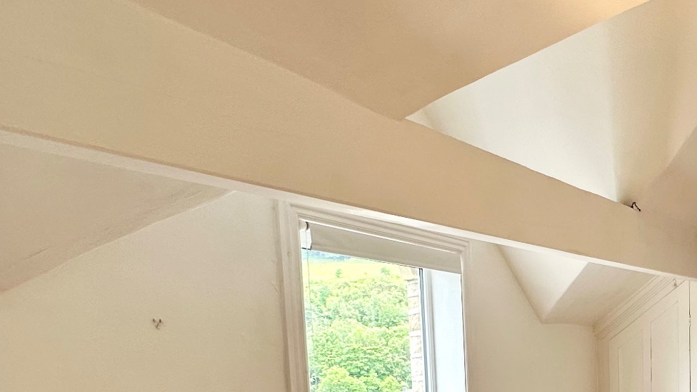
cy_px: 411
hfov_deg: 54.3
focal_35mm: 32
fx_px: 591
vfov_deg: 33.0
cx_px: 608
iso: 50
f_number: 2.2
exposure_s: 1/99
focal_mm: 2.22
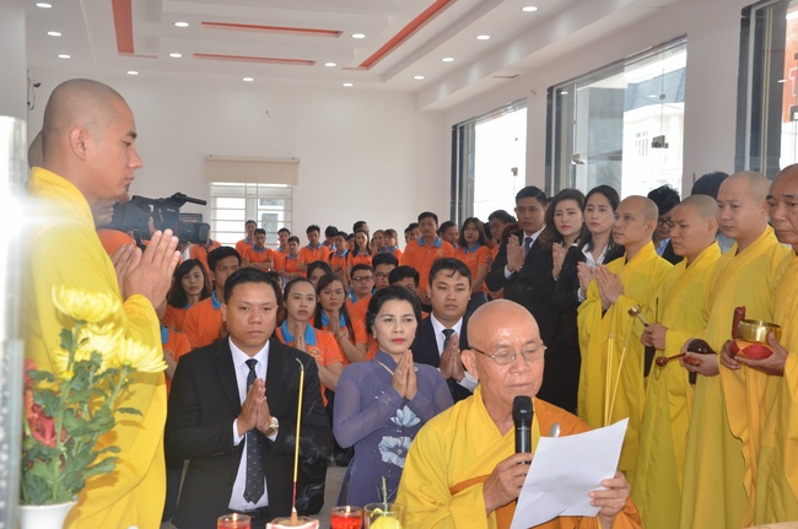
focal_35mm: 52
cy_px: 264
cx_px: 399
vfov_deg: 25.7
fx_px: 1162
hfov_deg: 37.9
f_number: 8
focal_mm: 35
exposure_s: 1/250
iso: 1000
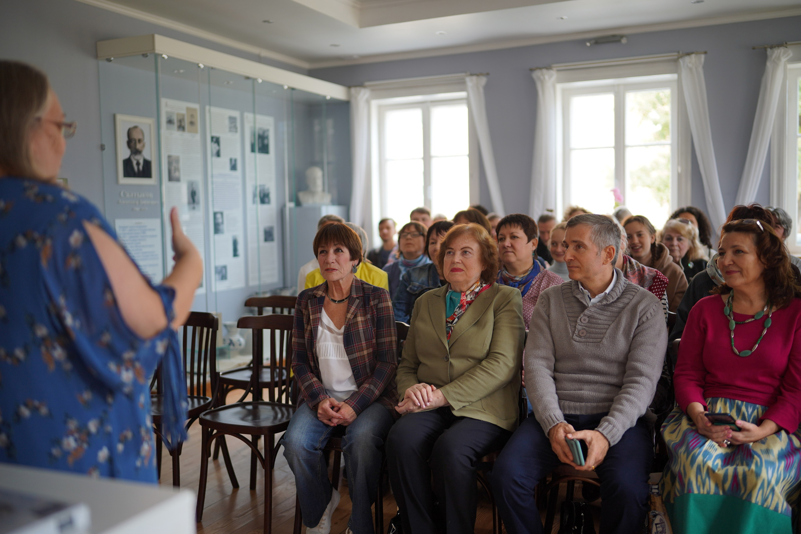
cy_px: 267
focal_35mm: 35
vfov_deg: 37.9
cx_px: 400
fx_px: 779
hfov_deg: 54.4
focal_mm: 35
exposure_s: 1/80
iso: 100
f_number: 1.2
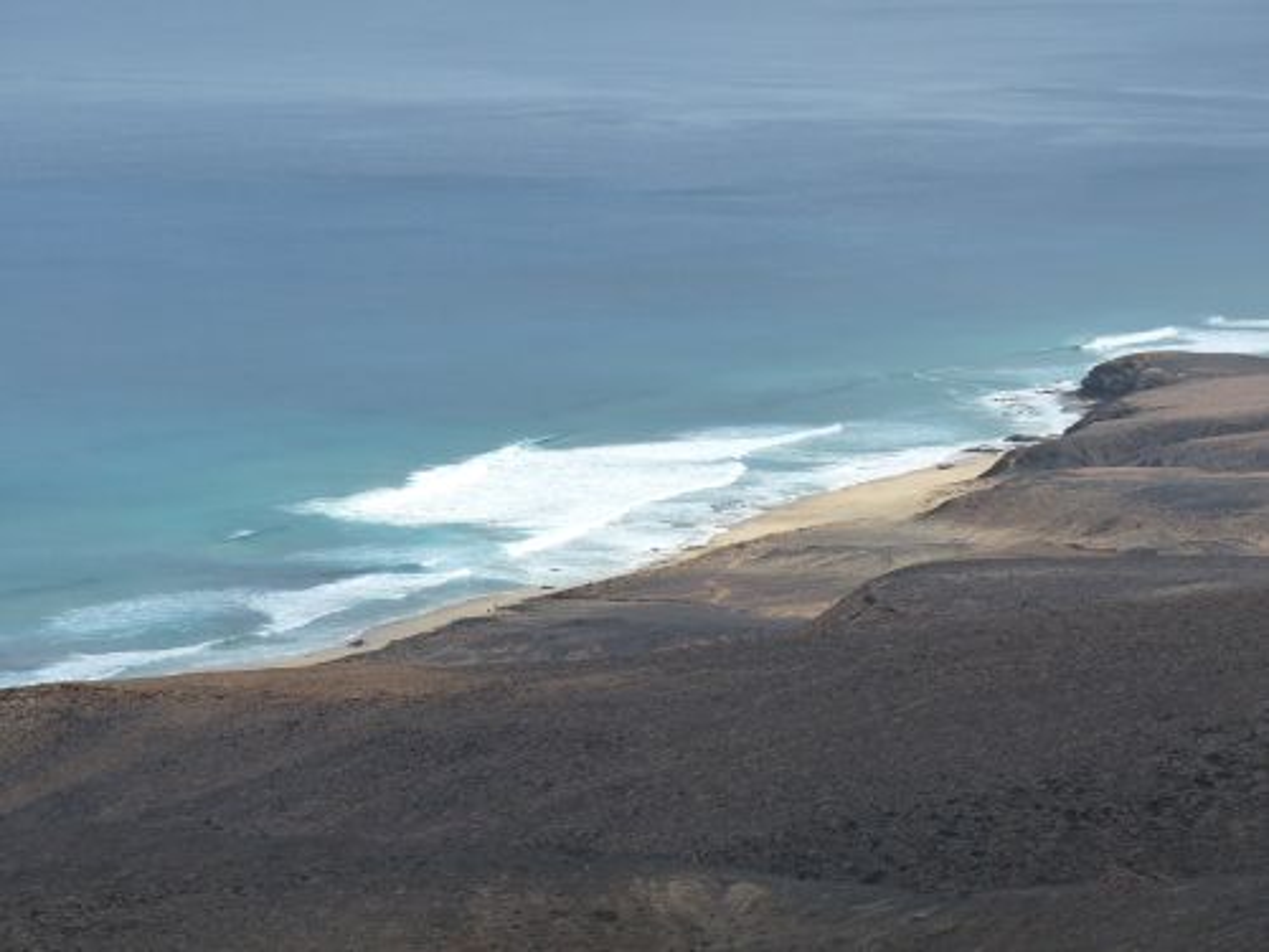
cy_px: 476
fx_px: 5756
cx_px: 634
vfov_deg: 9.5
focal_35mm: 157
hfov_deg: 12.6
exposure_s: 1/1600
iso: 160
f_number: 4
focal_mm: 28.3
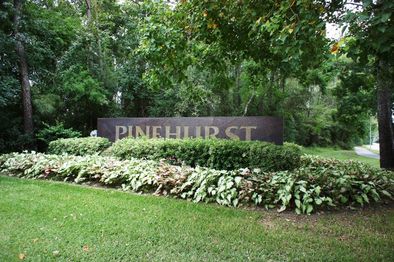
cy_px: 131
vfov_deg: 53.0
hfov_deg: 73.8
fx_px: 262
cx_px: 197
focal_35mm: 24
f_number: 4.5
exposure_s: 1/125
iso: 200
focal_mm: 16
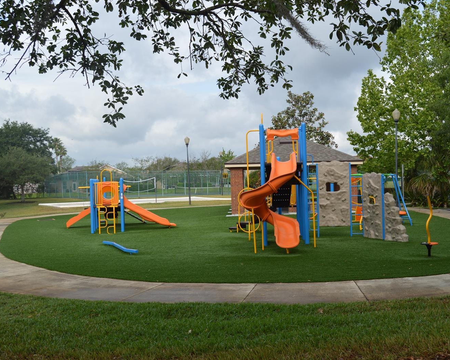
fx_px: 546
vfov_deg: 36.5
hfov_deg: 44.5
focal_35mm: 41
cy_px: 179
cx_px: 271
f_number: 7.1
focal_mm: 24
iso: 100
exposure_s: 1/200
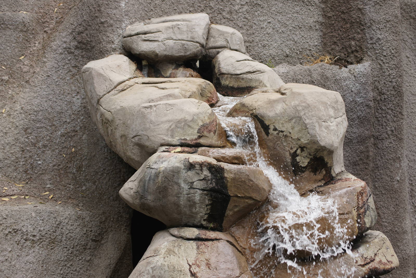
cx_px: 208
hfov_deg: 24.6
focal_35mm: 82
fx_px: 953
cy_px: 139
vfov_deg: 16.6
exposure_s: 1/320
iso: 200
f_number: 5
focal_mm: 55
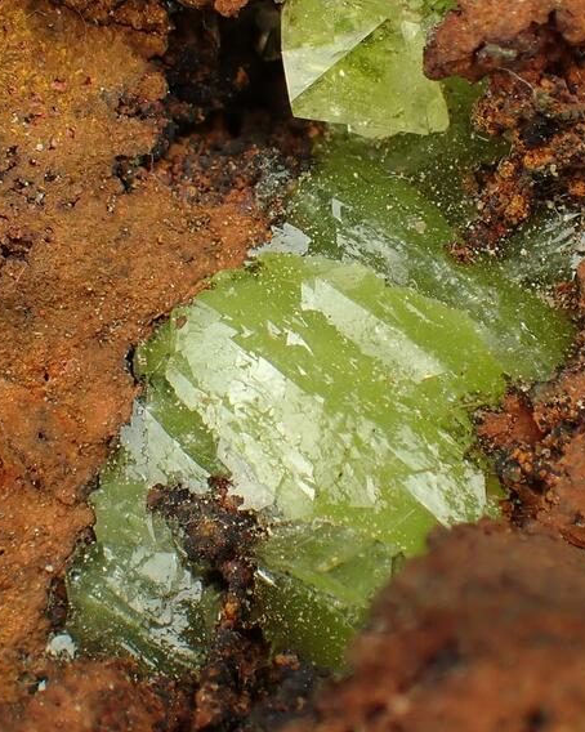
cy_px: 182
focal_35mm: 215
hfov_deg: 7.2
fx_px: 4656
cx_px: 335
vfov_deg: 9.0
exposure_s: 1/15
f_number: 4.9
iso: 100
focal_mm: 18
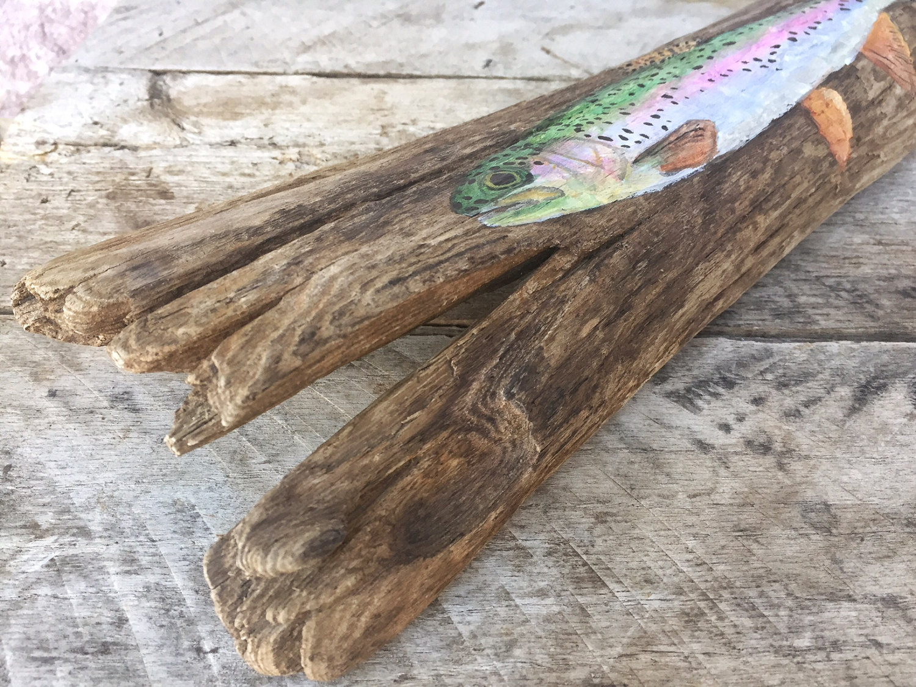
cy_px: 344
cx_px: 458
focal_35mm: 29
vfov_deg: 48.2
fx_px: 767
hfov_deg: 61.7
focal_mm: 4.15
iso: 32
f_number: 2.2
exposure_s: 1/40
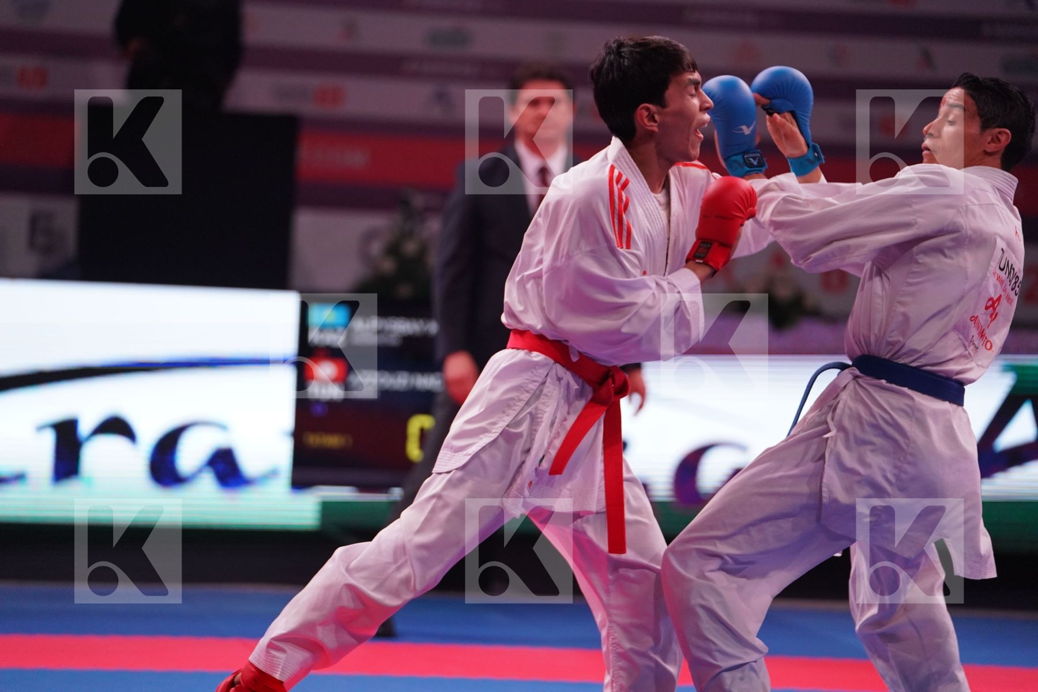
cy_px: 346
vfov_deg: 8.9
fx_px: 4440
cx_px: 519
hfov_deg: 13.3
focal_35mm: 154
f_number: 2.8
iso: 3200
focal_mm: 154
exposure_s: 1/1000
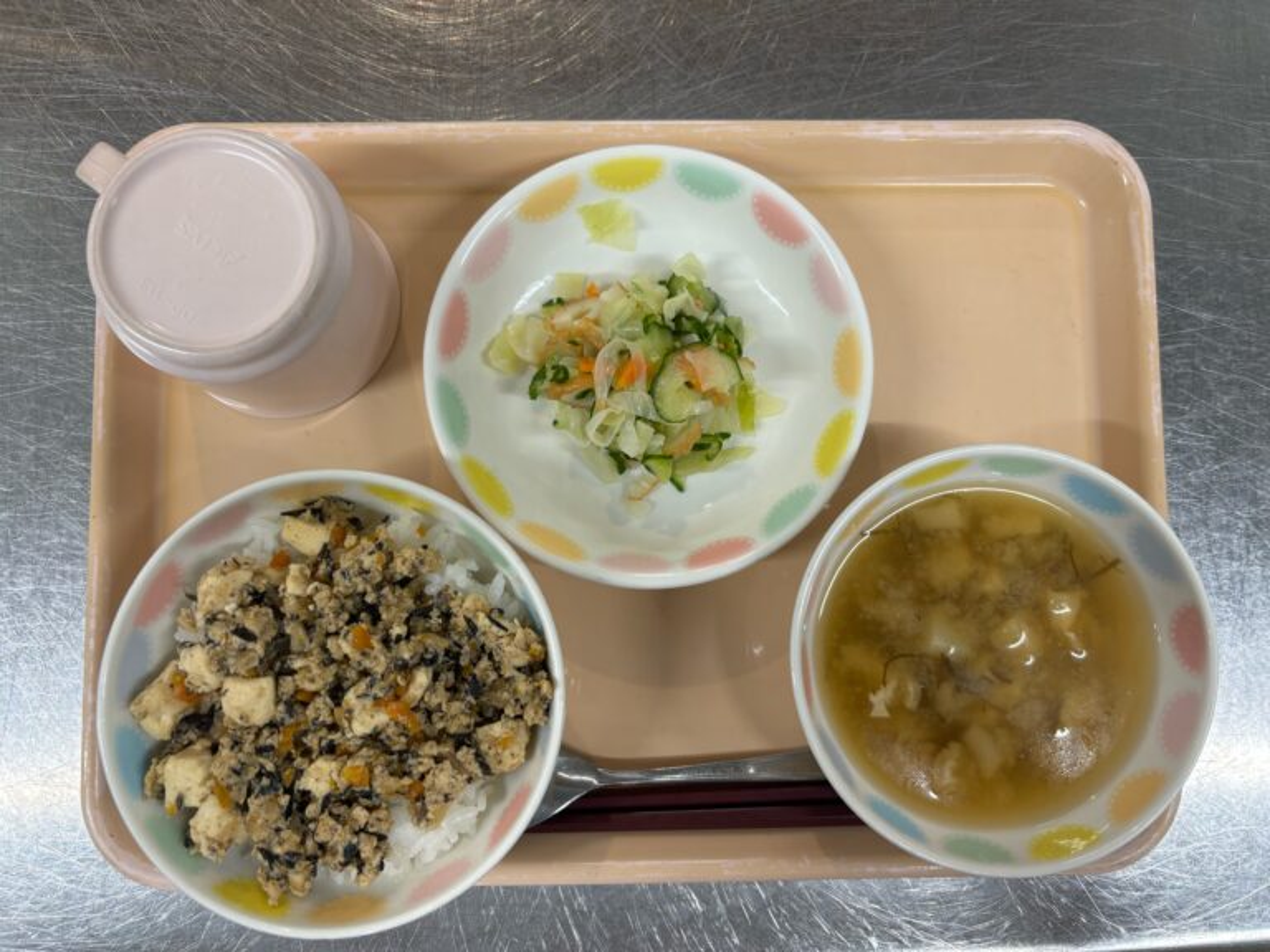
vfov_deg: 53.1
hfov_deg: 67.3
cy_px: 476
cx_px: 635
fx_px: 954
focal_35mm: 26
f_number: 1.6
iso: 64
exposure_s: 1/60
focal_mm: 5.96
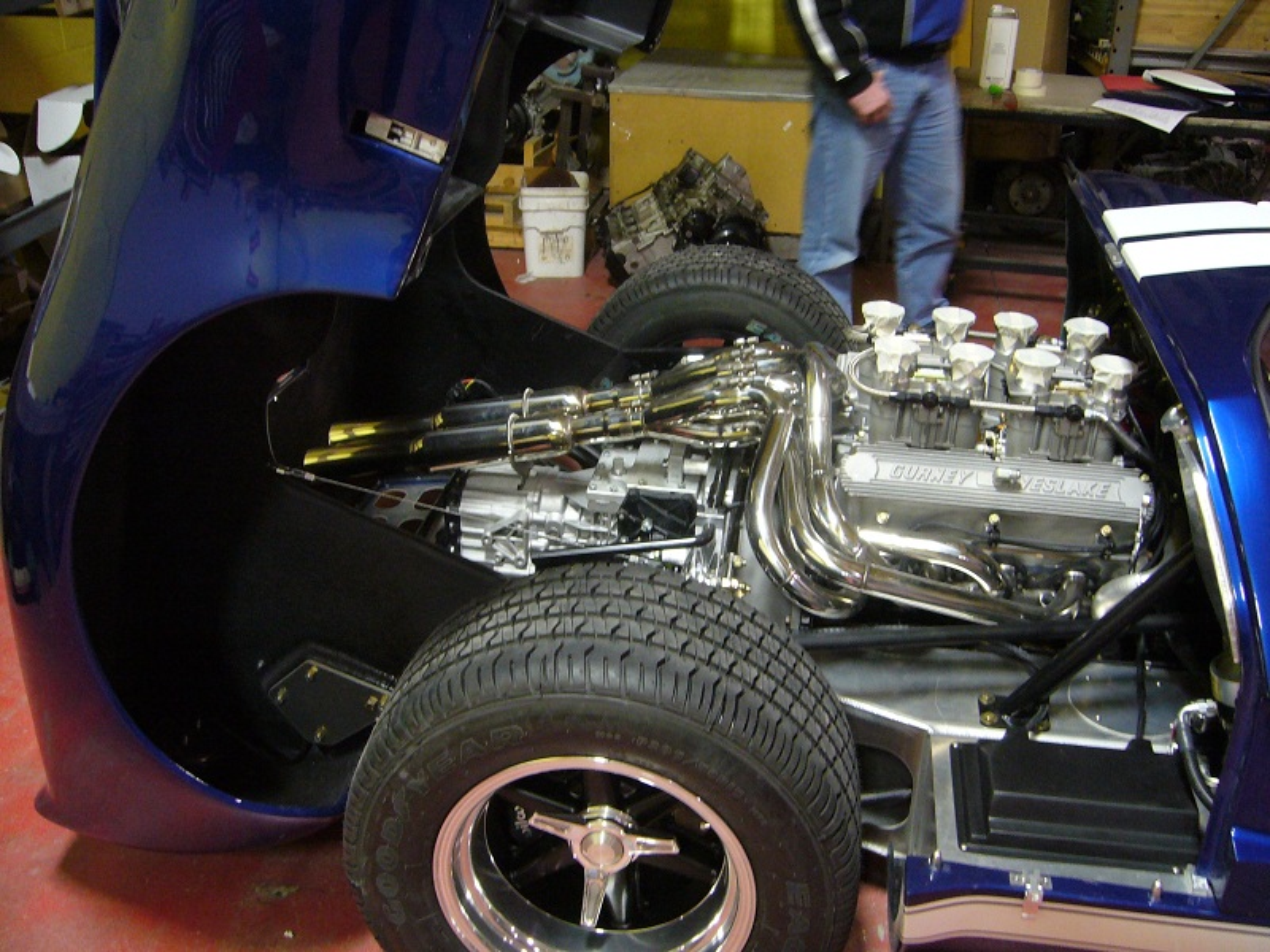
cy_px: 476
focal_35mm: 35
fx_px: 1284
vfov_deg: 40.7
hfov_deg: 52.6
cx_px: 635
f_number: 2.8
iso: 200
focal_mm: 5.8
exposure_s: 1/8
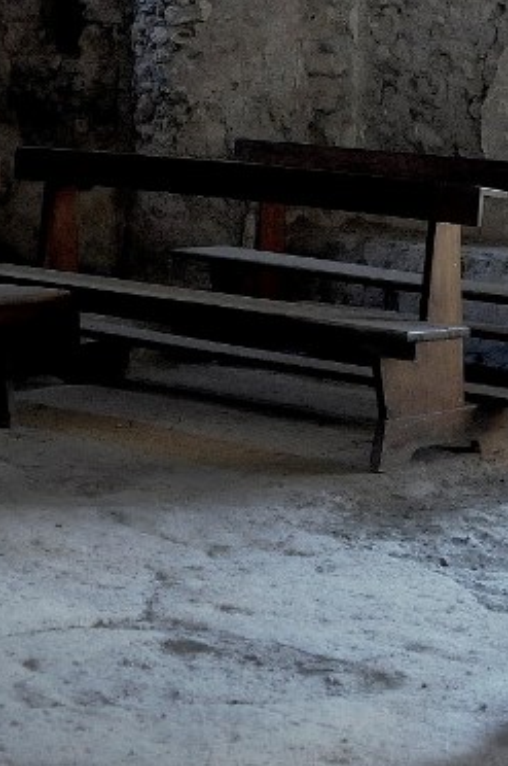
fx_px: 2441
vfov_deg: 17.1
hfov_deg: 11.8
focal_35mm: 115
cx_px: 45
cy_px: -131
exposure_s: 1/40
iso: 2000
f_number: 3.2
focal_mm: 24
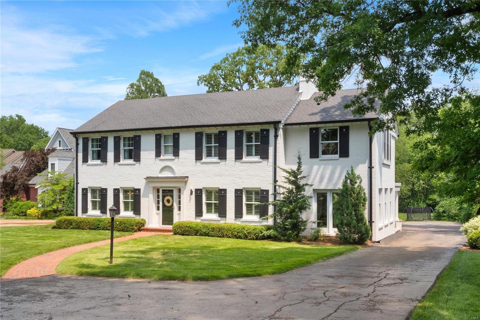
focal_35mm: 36
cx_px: 240
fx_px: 480
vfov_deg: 36.9
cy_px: 160
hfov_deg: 53.1
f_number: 14
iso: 400
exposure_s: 1/160
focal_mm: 18
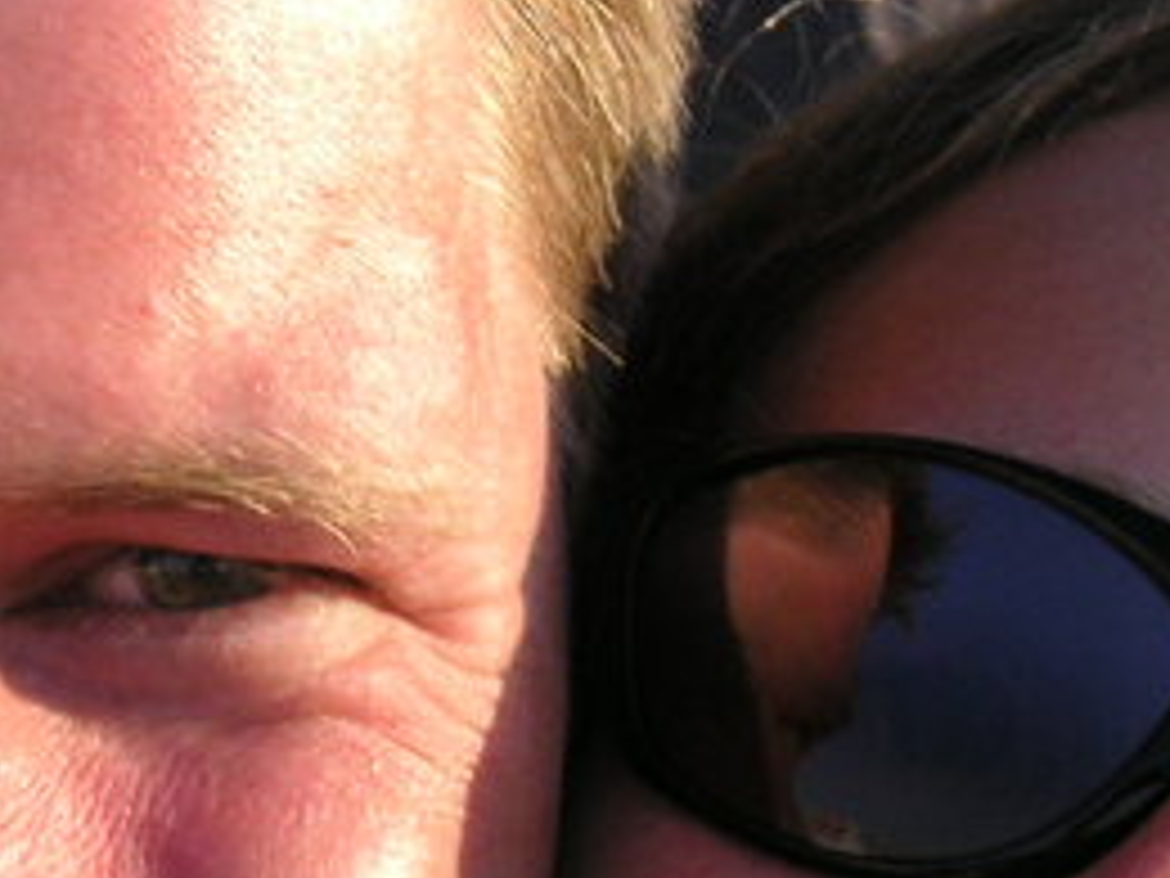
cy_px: 626
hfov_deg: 12.0
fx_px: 5509
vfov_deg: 9.1
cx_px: 140
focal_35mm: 163
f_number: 3.6
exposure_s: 1/350
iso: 50
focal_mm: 8.9
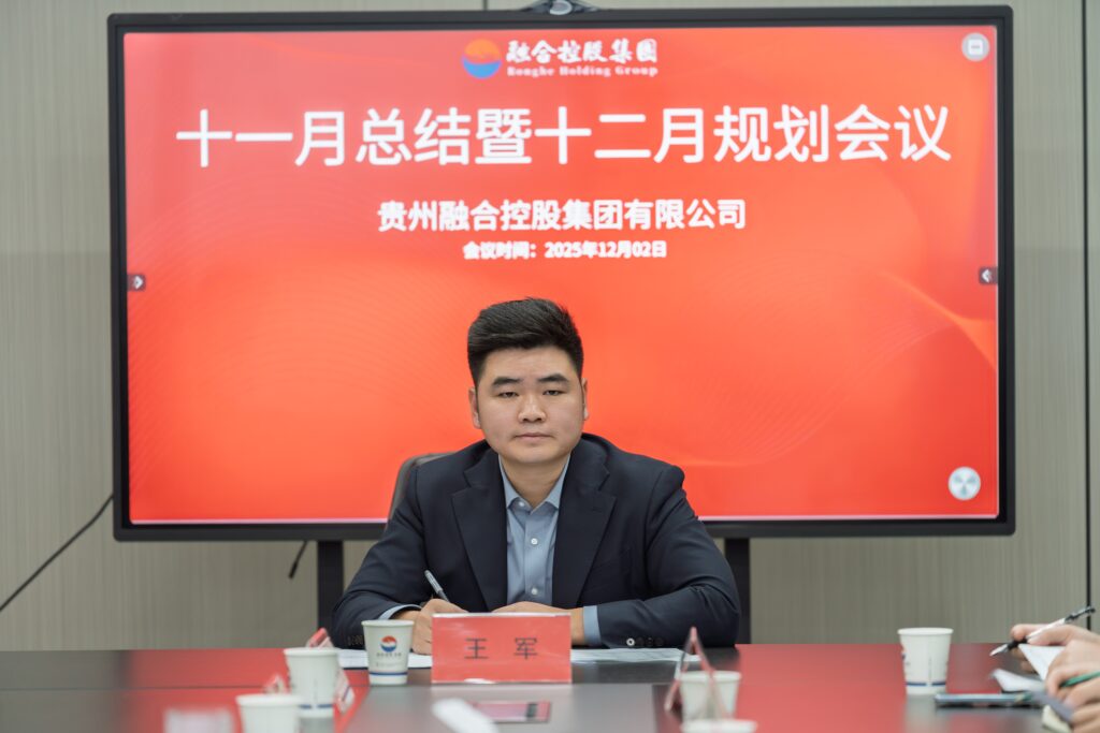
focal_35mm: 151
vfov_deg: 9.1
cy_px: 366
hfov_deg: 13.6
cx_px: 550
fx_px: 4614
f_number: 3.2
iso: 1250
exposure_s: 1/160
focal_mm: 151
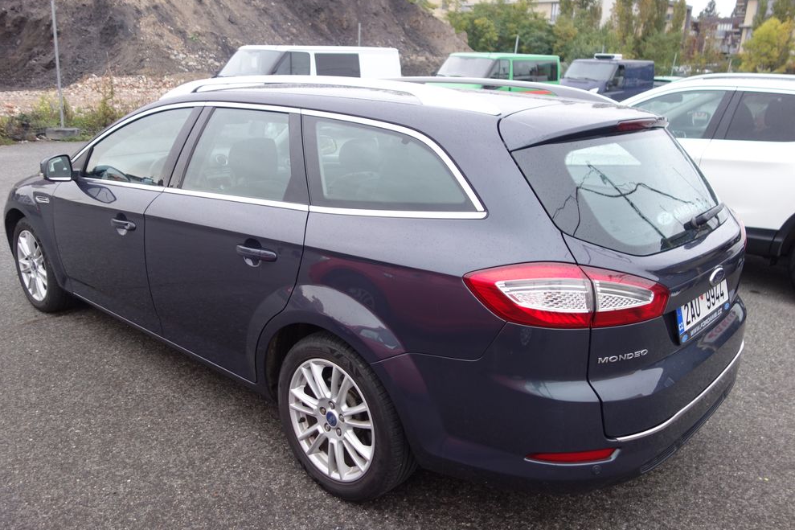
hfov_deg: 63.7
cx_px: 397
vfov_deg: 44.9
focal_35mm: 29
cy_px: 269
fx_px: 640
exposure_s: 1/100
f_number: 1.8
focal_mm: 10.4
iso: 125
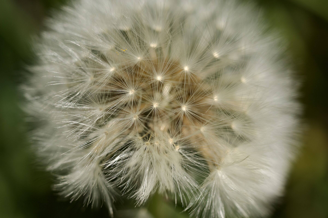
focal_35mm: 55
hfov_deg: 36.3
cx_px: 164
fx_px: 501
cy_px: 109
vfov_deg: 24.6
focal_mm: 55
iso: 200
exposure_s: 1/800
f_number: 5.6
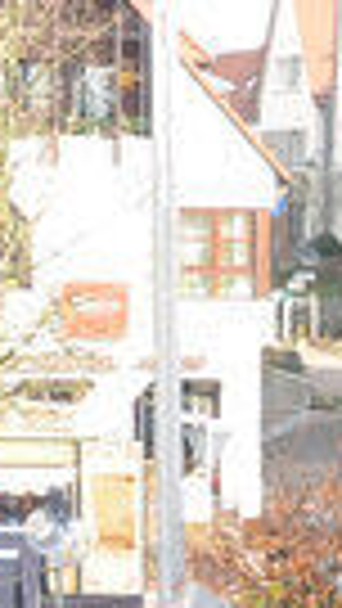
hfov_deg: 5.5
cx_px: 994
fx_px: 3367
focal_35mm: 209
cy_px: 626
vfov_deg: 10.2
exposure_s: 1/125
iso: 100
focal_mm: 18
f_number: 4
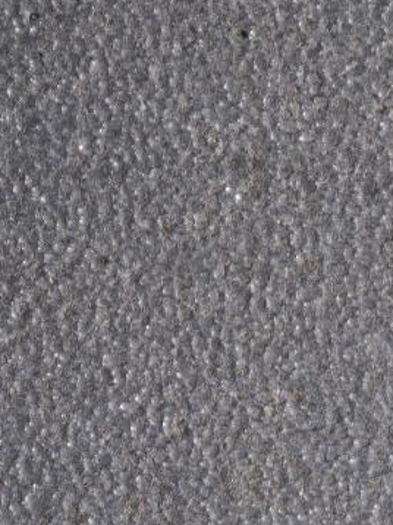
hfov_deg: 2.9
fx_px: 7623
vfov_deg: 3.9
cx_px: 934
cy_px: 1135
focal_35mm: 503
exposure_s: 1/100
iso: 80
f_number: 2
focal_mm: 9
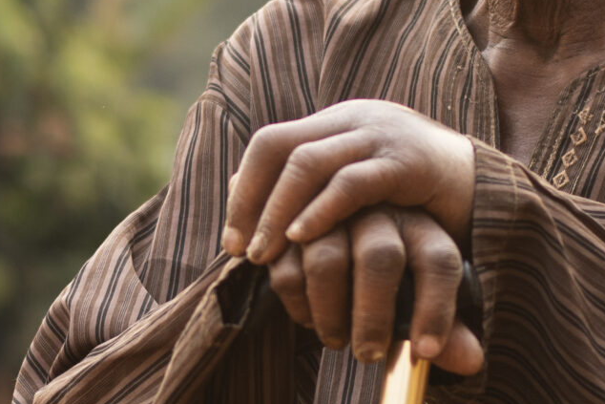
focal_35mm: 303
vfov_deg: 4.5
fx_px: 5093
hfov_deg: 6.8
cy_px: 176
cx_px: 187
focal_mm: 50
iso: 160
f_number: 2.8
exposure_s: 1/320
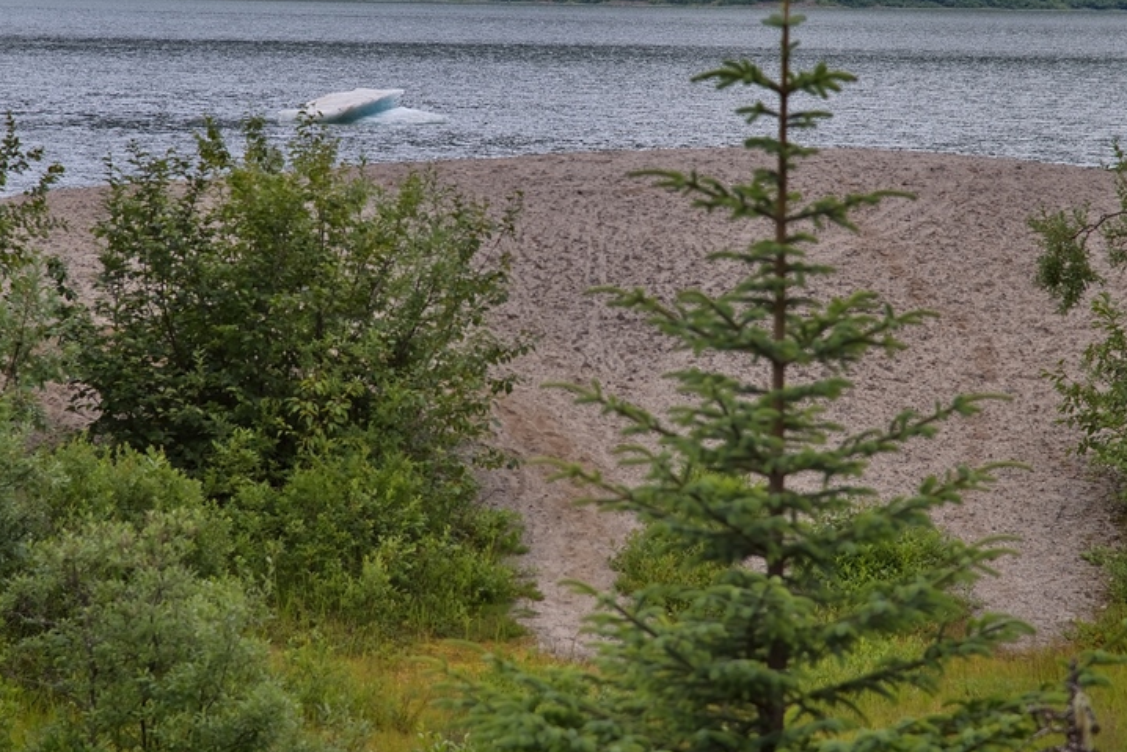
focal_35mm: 214
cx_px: 564
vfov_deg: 6.4
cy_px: 218
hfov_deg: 9.6
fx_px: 6700
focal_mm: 120
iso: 100
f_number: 6.3
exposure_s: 1/250
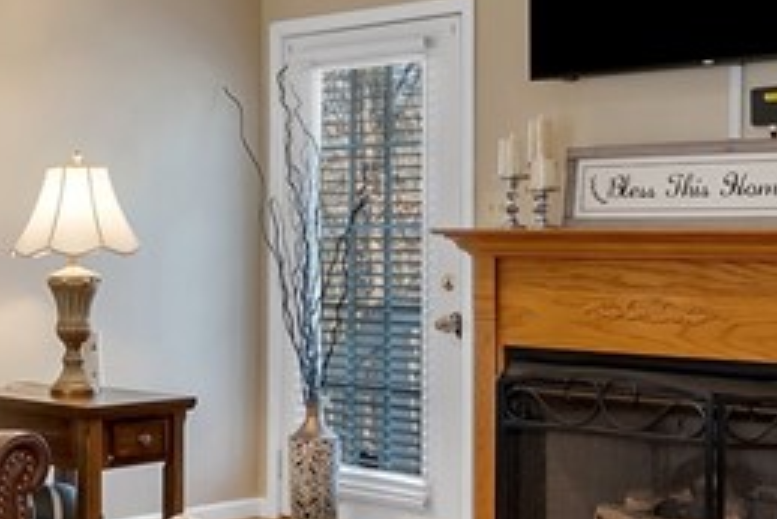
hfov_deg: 29.4
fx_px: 1447
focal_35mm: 67
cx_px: 158
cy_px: 240
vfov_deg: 20.3
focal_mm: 16
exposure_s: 1/2.5
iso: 200
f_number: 13
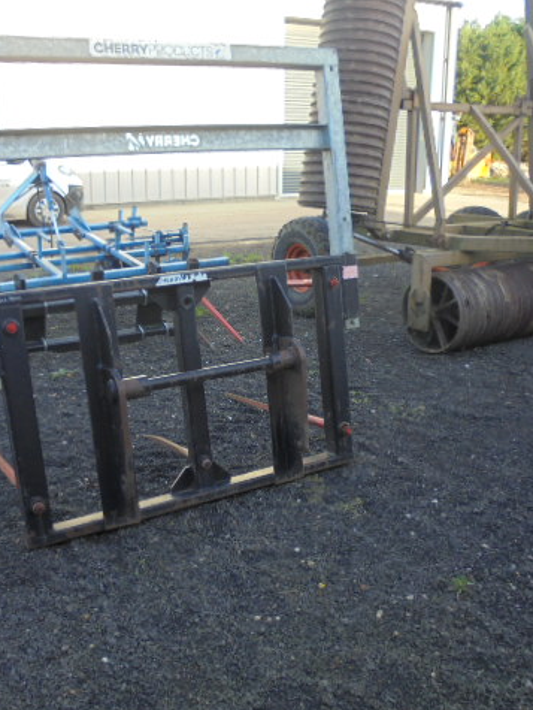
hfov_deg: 40.7
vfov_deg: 52.6
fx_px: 718
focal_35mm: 35
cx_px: 234
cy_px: 357
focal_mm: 4.6
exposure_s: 1/100
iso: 100
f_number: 3.5
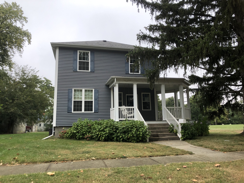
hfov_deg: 63.4
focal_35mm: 28
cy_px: 92
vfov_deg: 49.7
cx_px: 122
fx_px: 197
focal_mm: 3.99
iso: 20
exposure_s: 1/534
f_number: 1.8
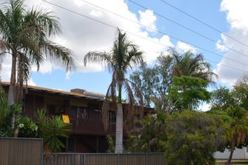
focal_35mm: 48
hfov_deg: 41.1
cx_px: 121
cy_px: 91
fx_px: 330
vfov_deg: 28.0
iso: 100
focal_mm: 22
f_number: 9
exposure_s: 1/200
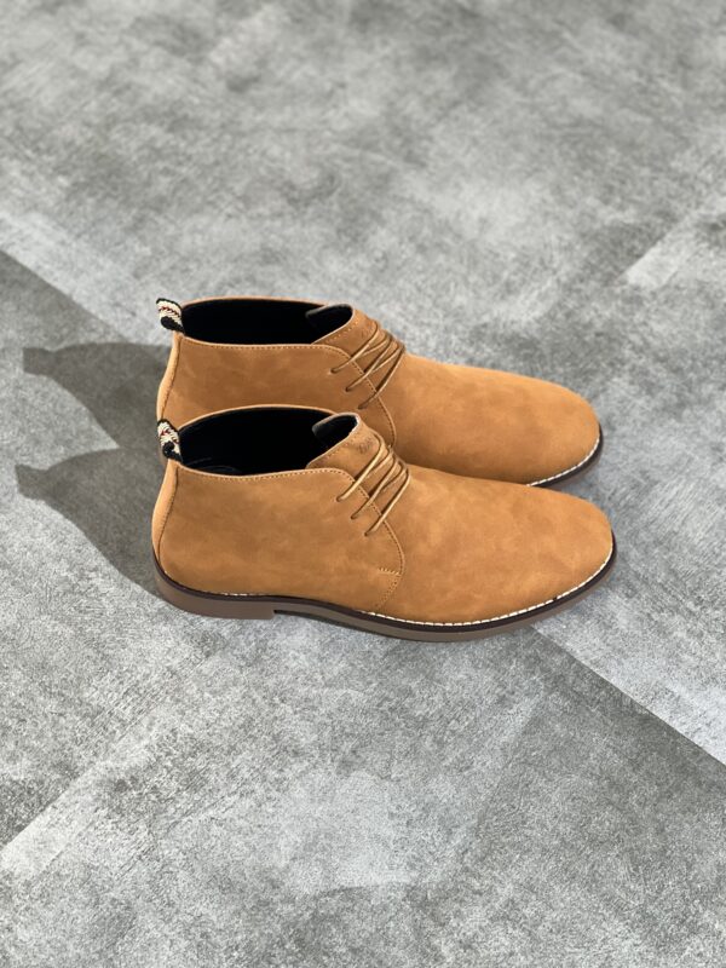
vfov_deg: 25.3
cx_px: 363
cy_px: 484
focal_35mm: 77
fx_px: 2153
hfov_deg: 19.1
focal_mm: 9
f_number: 2.8
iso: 160
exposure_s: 1/40
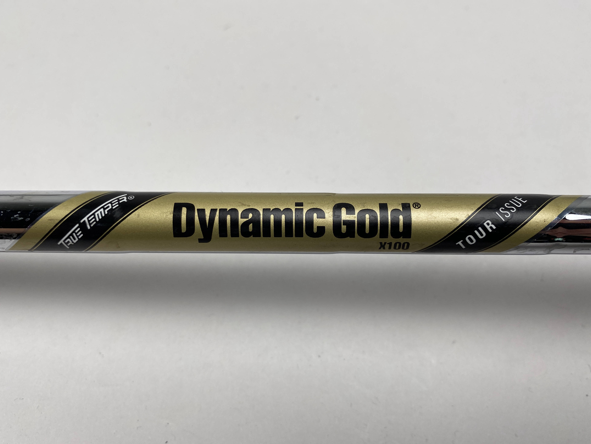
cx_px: 294
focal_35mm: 26
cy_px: 229
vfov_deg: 53.1
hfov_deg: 67.3
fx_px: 444
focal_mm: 4.25
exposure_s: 1/391
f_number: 1.8
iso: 32
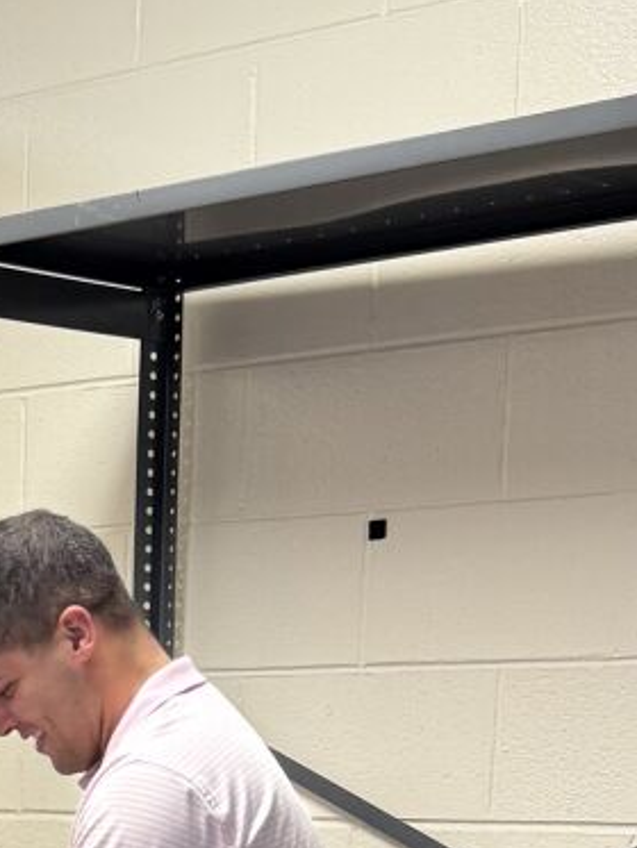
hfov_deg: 13.5
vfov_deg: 17.1
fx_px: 2624
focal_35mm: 107
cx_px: -90
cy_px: 1152
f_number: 1.78
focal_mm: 6.76
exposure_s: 1/60
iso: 125
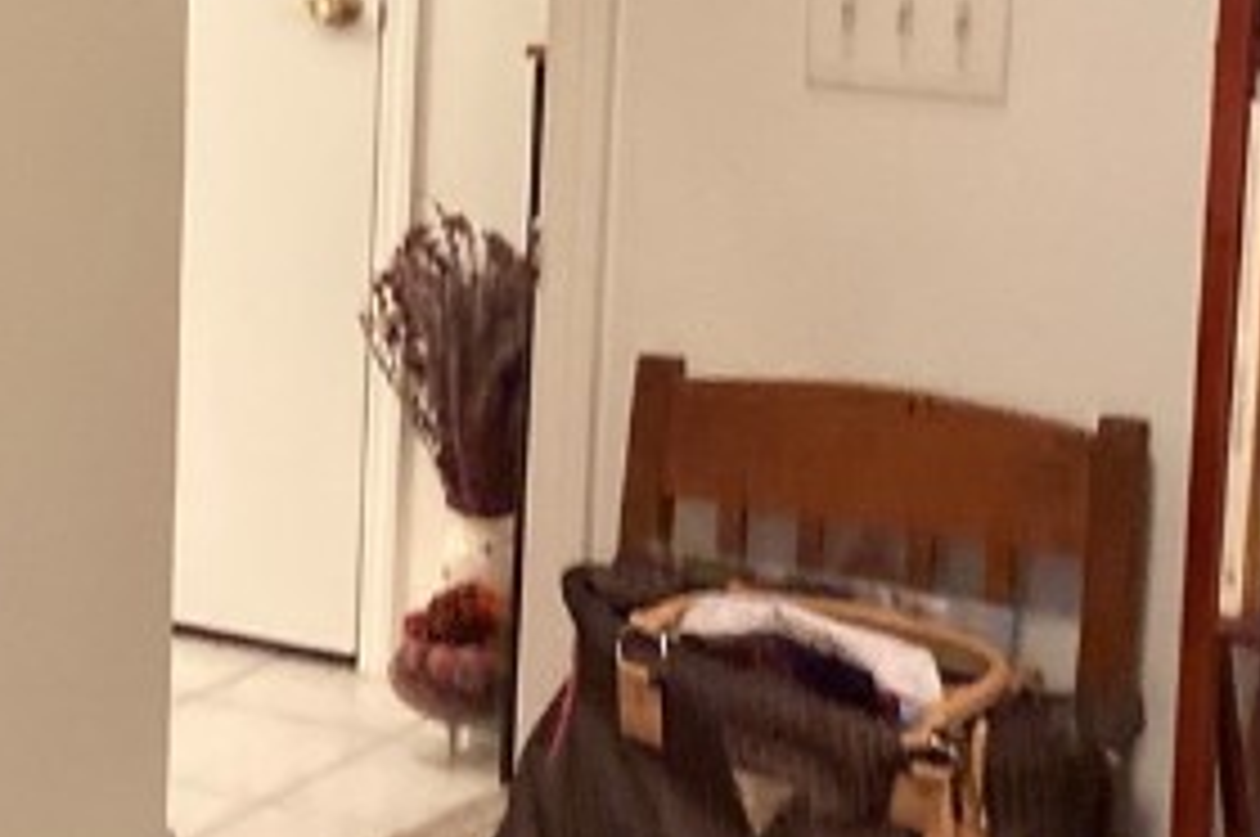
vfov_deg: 13.7
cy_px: 108
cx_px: 608
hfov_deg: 20.6
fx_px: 3461
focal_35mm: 99
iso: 320
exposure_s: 1/40
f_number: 1.8
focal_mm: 4.25
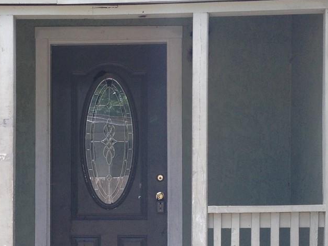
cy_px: 203
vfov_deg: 17.4
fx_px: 795
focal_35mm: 84
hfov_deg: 23.2
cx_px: 101
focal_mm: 4.13
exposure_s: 1/343
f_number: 2.4
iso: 50
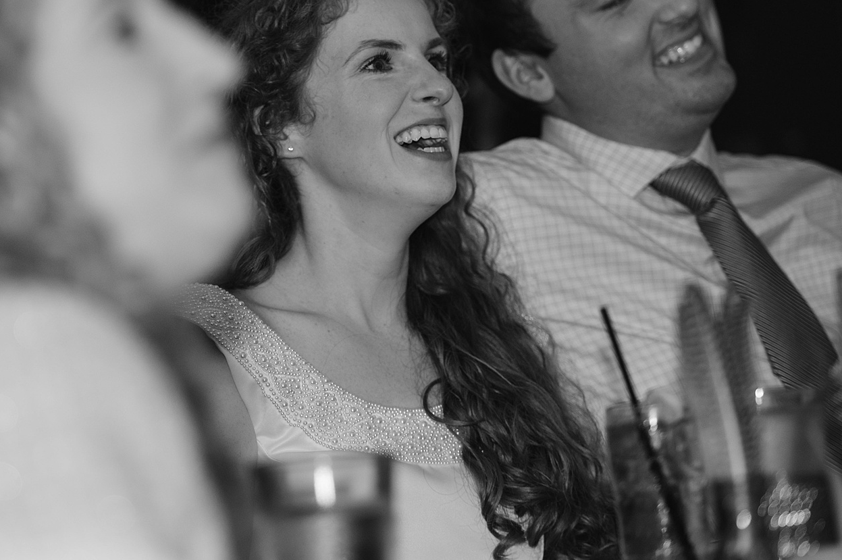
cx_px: 273
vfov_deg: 6.2
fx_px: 5164
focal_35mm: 221
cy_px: 236
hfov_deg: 9.3
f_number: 2.8
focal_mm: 145
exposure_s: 1/160
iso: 400
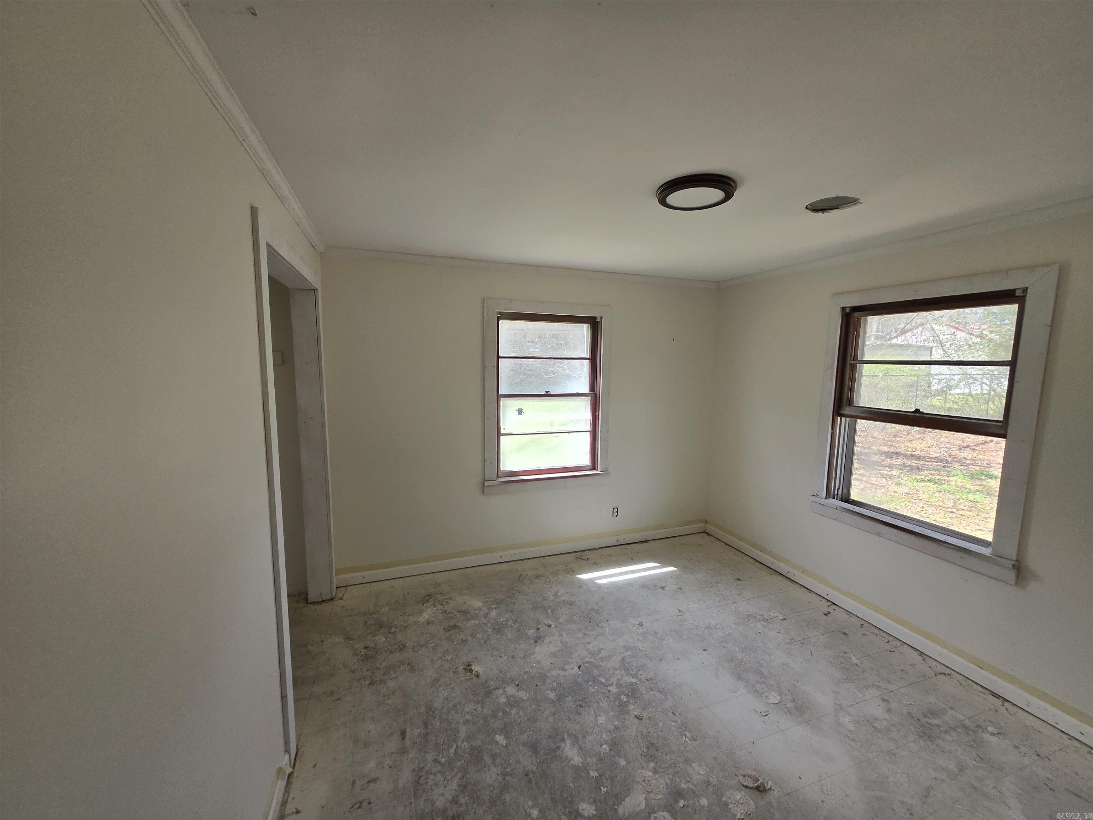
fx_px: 410
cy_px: 410
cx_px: 546
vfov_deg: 89.9
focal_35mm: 13
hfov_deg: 106.2
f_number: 2.2
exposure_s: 1/120
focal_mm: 1.7
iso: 32
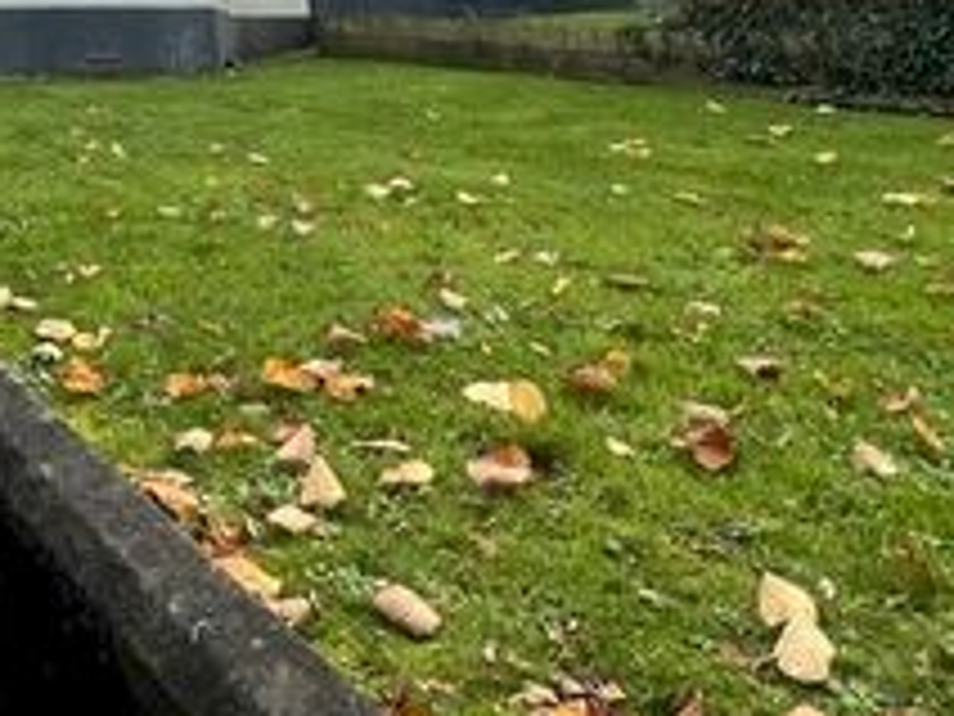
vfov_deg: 28.8
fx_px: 1185
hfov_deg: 38.2
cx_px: -32
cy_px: -155
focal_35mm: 43
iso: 32
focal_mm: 1.57
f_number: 1.8
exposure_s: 1/290
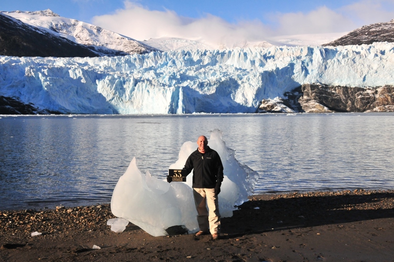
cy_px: 131
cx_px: 197
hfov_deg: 43.6
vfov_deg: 29.8
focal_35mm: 45
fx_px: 492
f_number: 9
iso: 800
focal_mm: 30
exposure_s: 1/1600
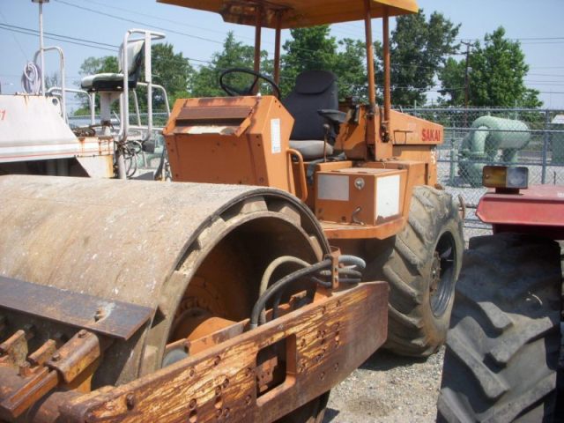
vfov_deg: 37.7
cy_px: 212
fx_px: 619
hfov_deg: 49.0
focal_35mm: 38
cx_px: 282
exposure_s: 1/800
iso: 100
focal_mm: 6.3
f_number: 3.3
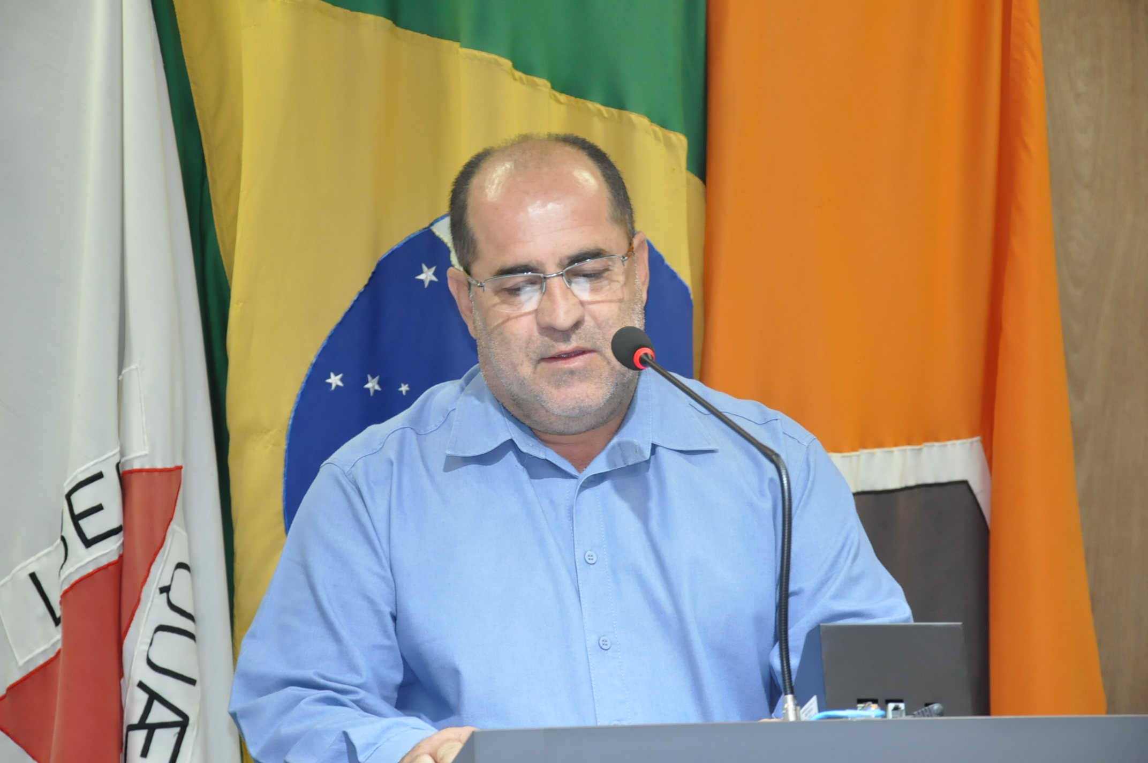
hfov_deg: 18.2
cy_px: 382
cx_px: 574
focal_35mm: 112
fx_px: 3583
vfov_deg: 12.1
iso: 2000
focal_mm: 75
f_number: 5.3
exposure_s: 1/60
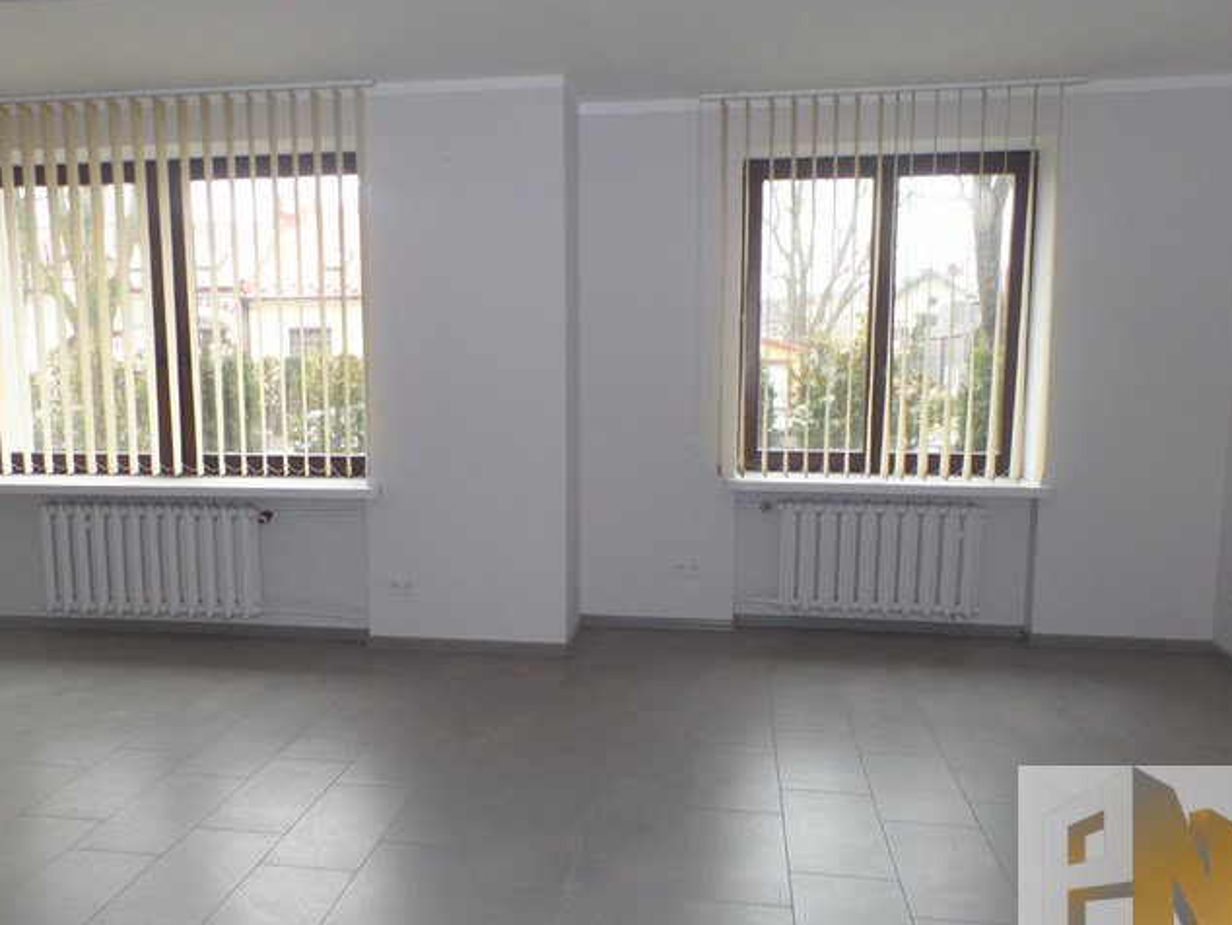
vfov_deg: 48.2
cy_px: 486
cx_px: 544
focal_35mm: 29
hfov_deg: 61.5
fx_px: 1033
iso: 240
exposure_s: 1/30
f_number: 2.8
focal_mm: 4.1
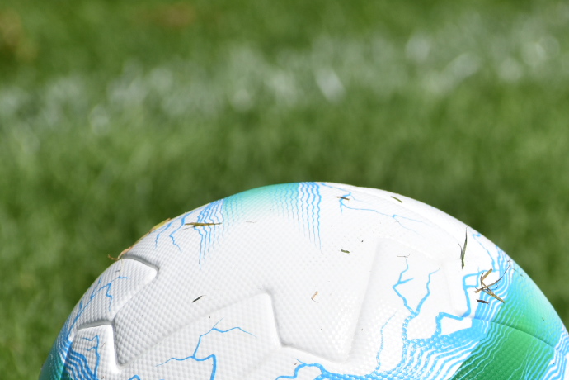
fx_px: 9738
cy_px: 419
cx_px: 430
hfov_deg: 3.3
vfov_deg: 2.2
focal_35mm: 616
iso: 200
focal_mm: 175
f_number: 6.3
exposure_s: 1/1600
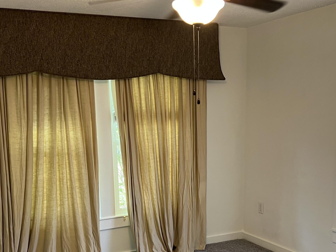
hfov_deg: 42.1
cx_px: 164
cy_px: 196
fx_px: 437
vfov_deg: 31.5
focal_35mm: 45
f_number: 1.5
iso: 125
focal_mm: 5.7
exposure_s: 1/60
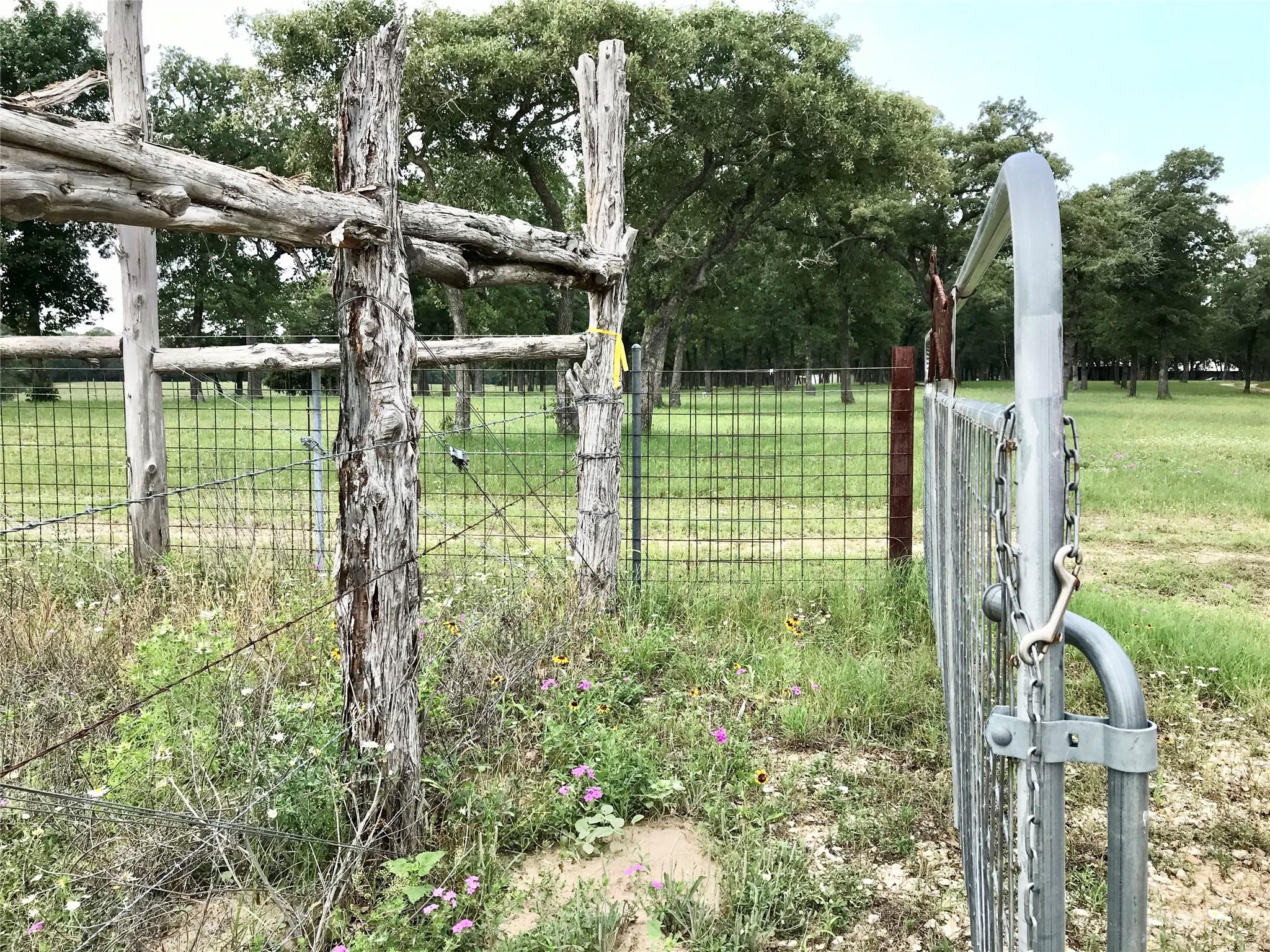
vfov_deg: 49.7
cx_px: 635
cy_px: 476
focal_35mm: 28
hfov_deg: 63.4
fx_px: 1027
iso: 20
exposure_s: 1/1140
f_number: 1.8
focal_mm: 3.99
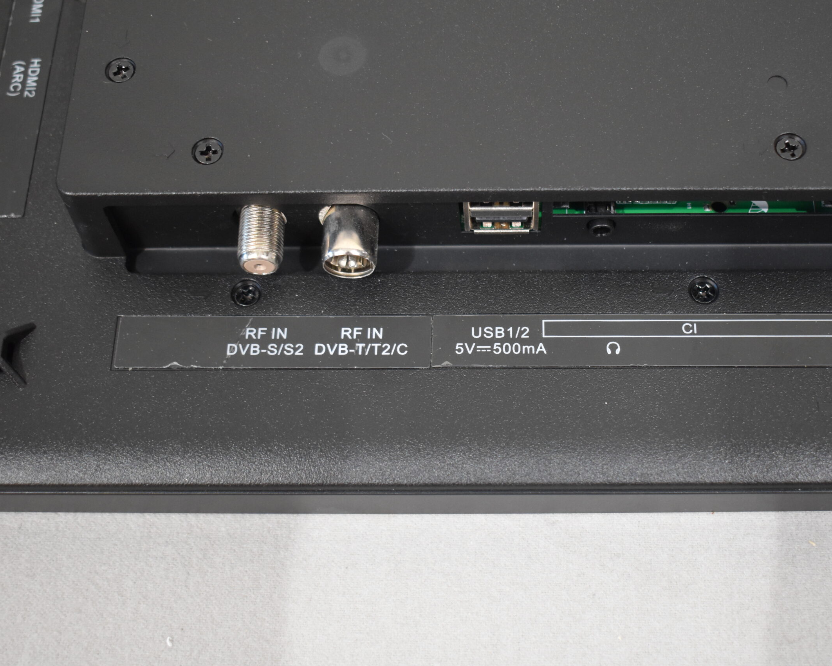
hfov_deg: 35.5
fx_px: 1294
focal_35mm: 53
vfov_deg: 28.8
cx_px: 487
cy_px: 334
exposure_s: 1/125
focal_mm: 31
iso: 1250
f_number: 4.2
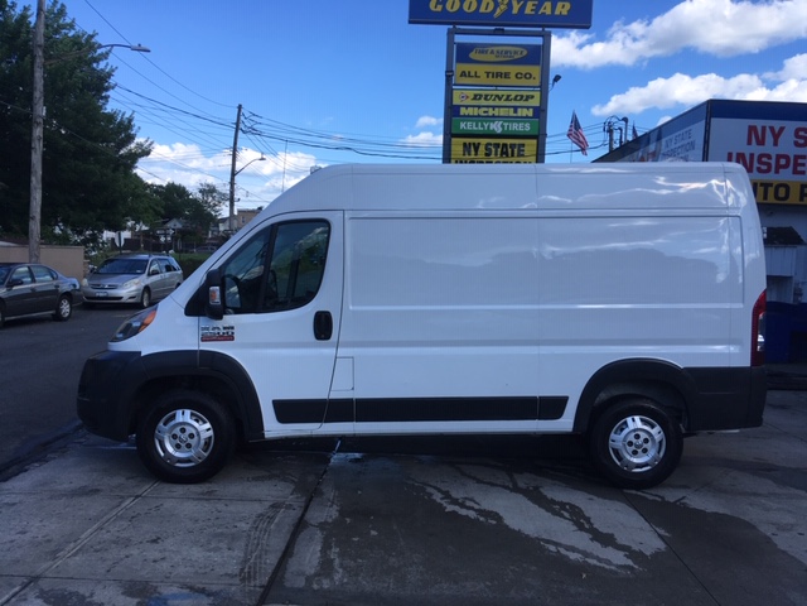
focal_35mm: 29
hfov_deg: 61.7
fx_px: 676
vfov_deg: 48.2
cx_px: 404
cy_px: 303
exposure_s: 1/927
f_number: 2.2
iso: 25
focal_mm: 4.15
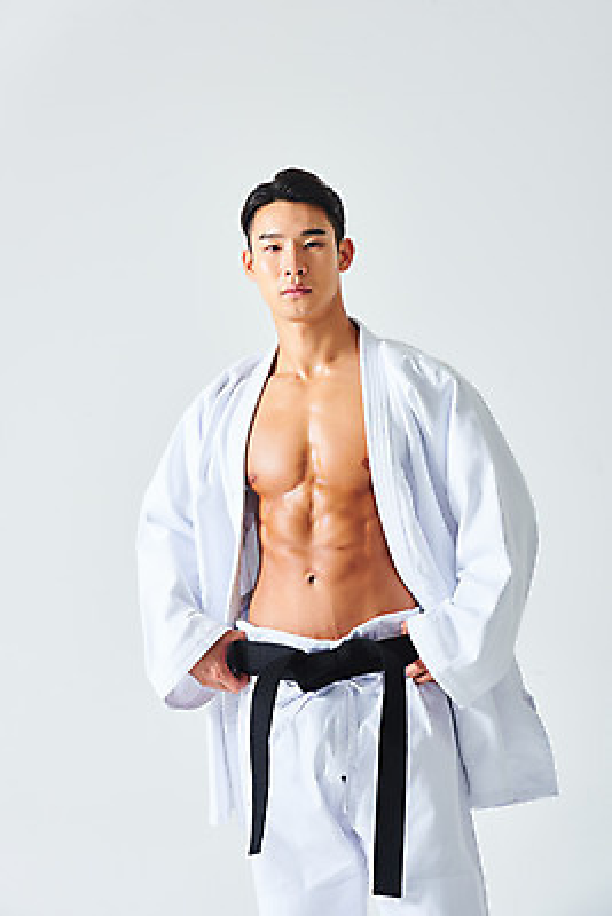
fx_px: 3694
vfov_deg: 14.1
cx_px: 306
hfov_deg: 9.5
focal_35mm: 145
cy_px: 458
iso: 100
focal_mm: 145
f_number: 11
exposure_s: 1/125
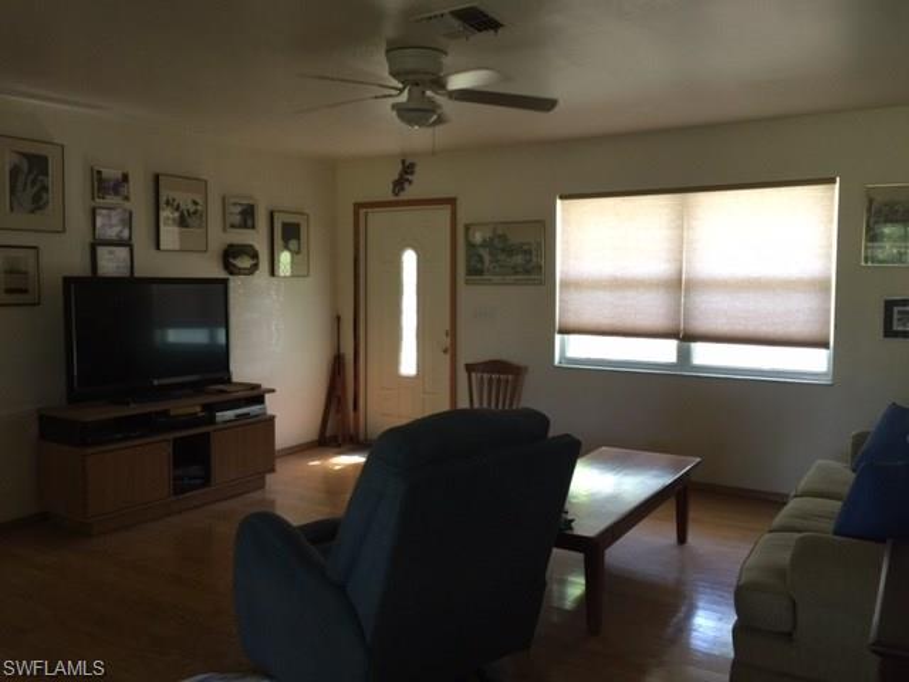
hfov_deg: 61.7
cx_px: 454
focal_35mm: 29
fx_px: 762
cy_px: 341
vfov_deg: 48.2
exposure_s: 1/30
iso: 50
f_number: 2.2
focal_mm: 4.15
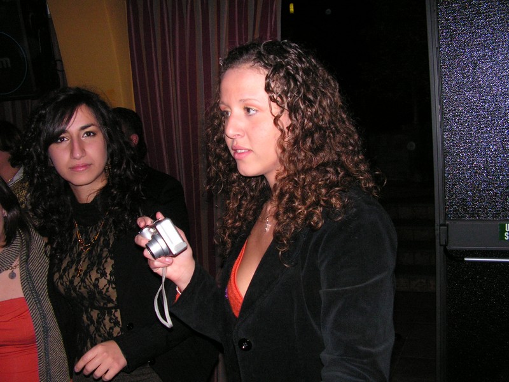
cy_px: 191
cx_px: 254
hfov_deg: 51.4
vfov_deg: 39.7
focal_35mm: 36
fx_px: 529
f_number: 3.2
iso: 200
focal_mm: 6
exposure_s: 1/40
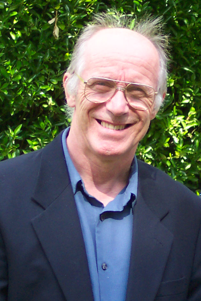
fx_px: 955
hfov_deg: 12.0
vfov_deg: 17.9
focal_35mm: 114
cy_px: 150
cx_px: 100
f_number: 4.8
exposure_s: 1/125
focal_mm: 24
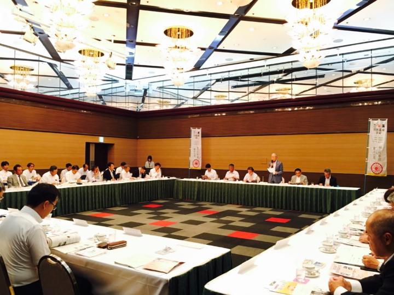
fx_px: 330
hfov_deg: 61.7
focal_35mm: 29
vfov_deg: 48.2
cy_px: 148
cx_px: 197
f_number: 2.2
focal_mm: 4.15
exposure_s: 1/30
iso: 160
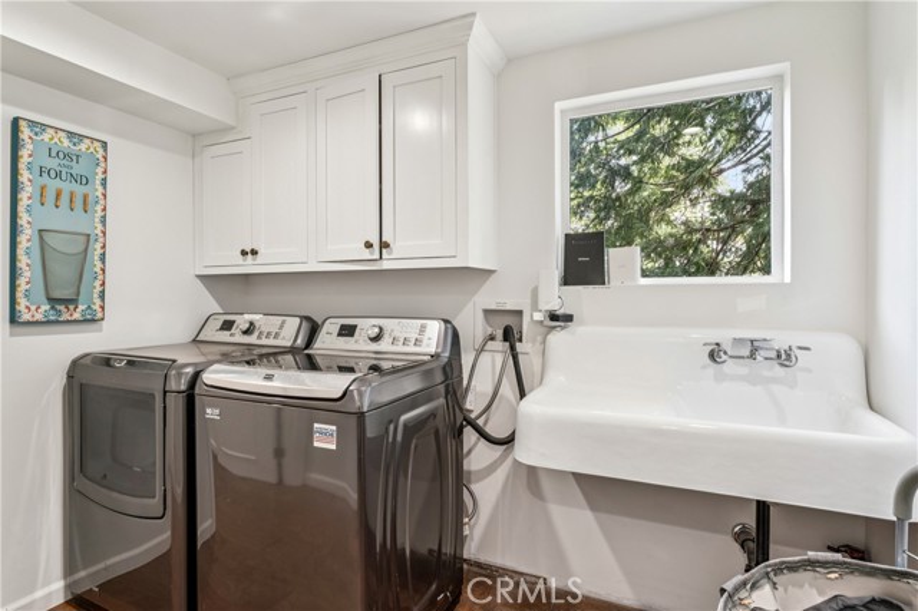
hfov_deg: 89.4
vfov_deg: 66.7
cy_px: 306
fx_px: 464
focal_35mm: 18
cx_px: 459
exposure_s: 1/1.25
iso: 100
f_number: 13
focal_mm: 18.2
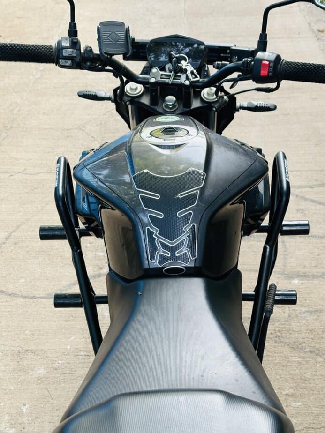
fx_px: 601
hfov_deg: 30.3
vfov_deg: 39.7
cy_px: 216
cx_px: 162
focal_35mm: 48
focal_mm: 6.86
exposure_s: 1/121
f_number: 1.78
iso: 80
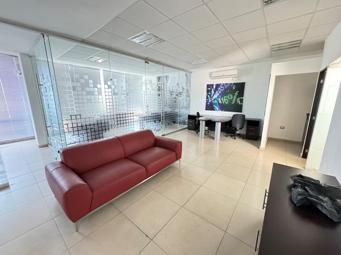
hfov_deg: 102.1
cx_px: 170
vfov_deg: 85.7
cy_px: 128
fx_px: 138
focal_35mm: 14
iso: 1250
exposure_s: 1/60
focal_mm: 2.22
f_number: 2.2
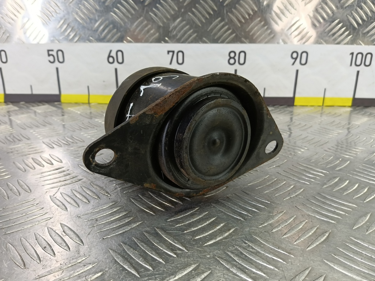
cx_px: 188
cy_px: 140
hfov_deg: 73.9
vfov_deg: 58.9
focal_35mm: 23
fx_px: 249
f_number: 1.6
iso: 153
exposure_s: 1/50
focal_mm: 4.11
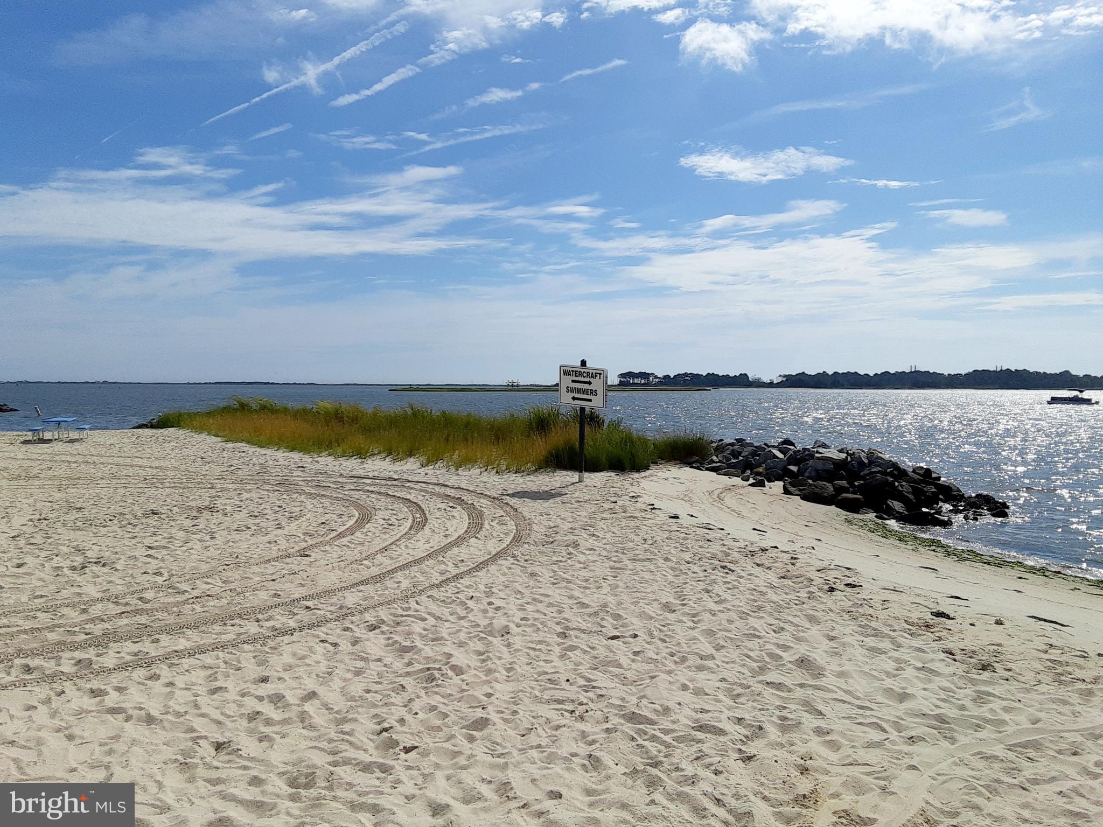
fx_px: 860
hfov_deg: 65.3
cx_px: 552
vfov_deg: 51.4
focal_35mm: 27
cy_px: 414
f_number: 1.9
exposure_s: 1/10000
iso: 40
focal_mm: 2.91
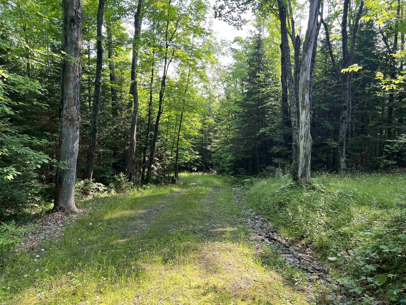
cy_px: 152
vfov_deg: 53.1
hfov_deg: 67.3
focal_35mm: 26
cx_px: 203
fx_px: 305
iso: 40
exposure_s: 1/241
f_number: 1.5
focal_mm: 5.7
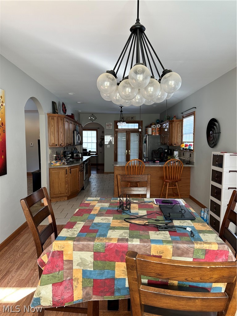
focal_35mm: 24
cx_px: 118
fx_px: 219
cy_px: 158
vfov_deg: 71.6
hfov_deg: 56.8
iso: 80
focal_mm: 6.86
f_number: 1.78
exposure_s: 1/121
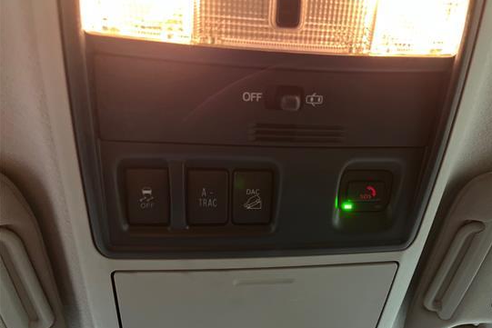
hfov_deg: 58.3
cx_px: 290
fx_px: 437
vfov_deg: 41.0
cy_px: 189
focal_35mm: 32
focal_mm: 5.7
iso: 500
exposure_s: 1/30
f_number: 1.5
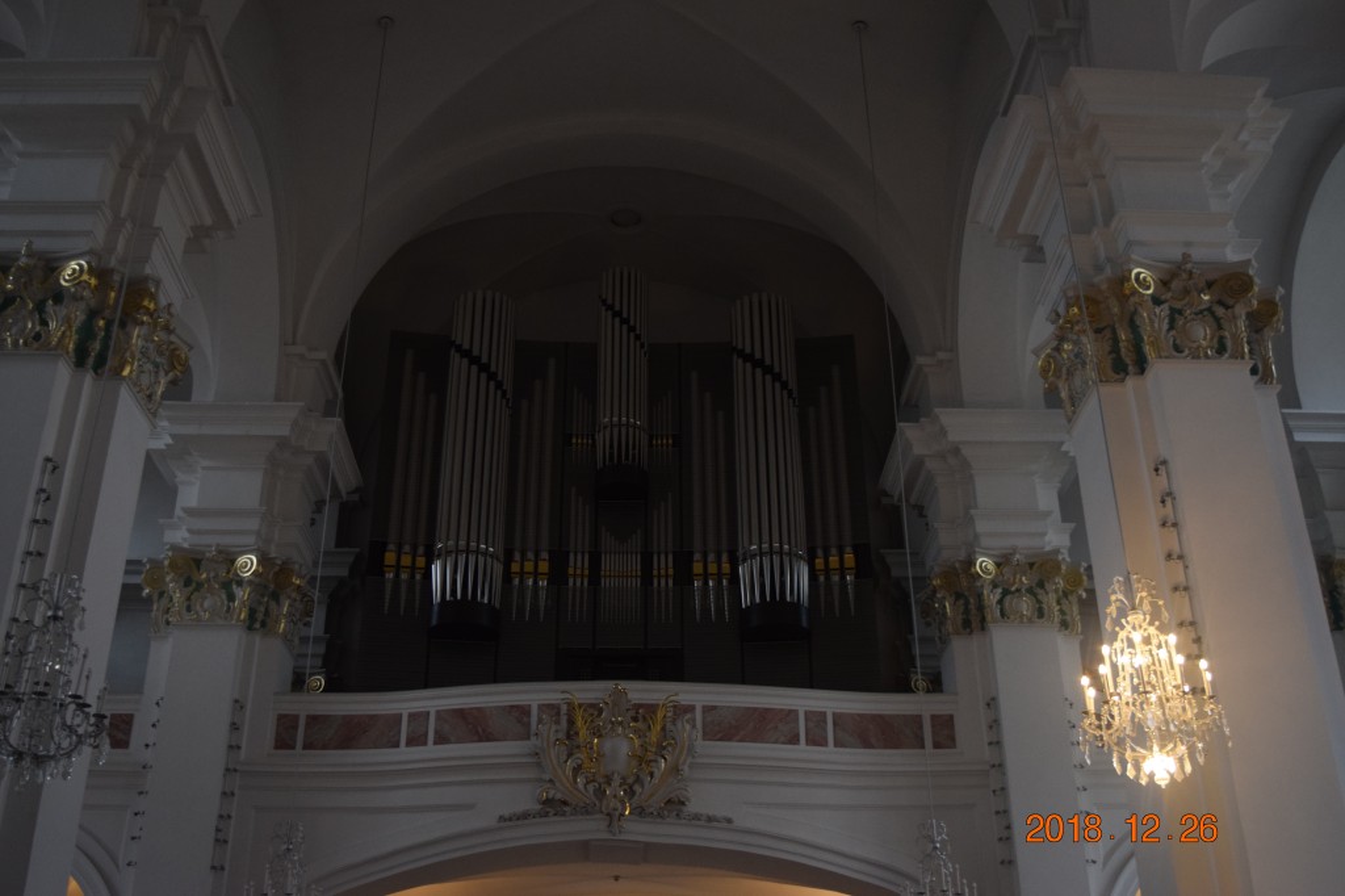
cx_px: 672
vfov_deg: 35.5
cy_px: 448
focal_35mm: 38
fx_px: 1401
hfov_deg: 51.3
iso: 1250
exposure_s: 1/60
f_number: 4
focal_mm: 25
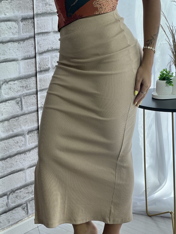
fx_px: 522
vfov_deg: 25.3
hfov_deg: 19.1
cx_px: 88
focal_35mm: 77
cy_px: 117
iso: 64
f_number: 2.8
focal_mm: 9
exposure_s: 1/120
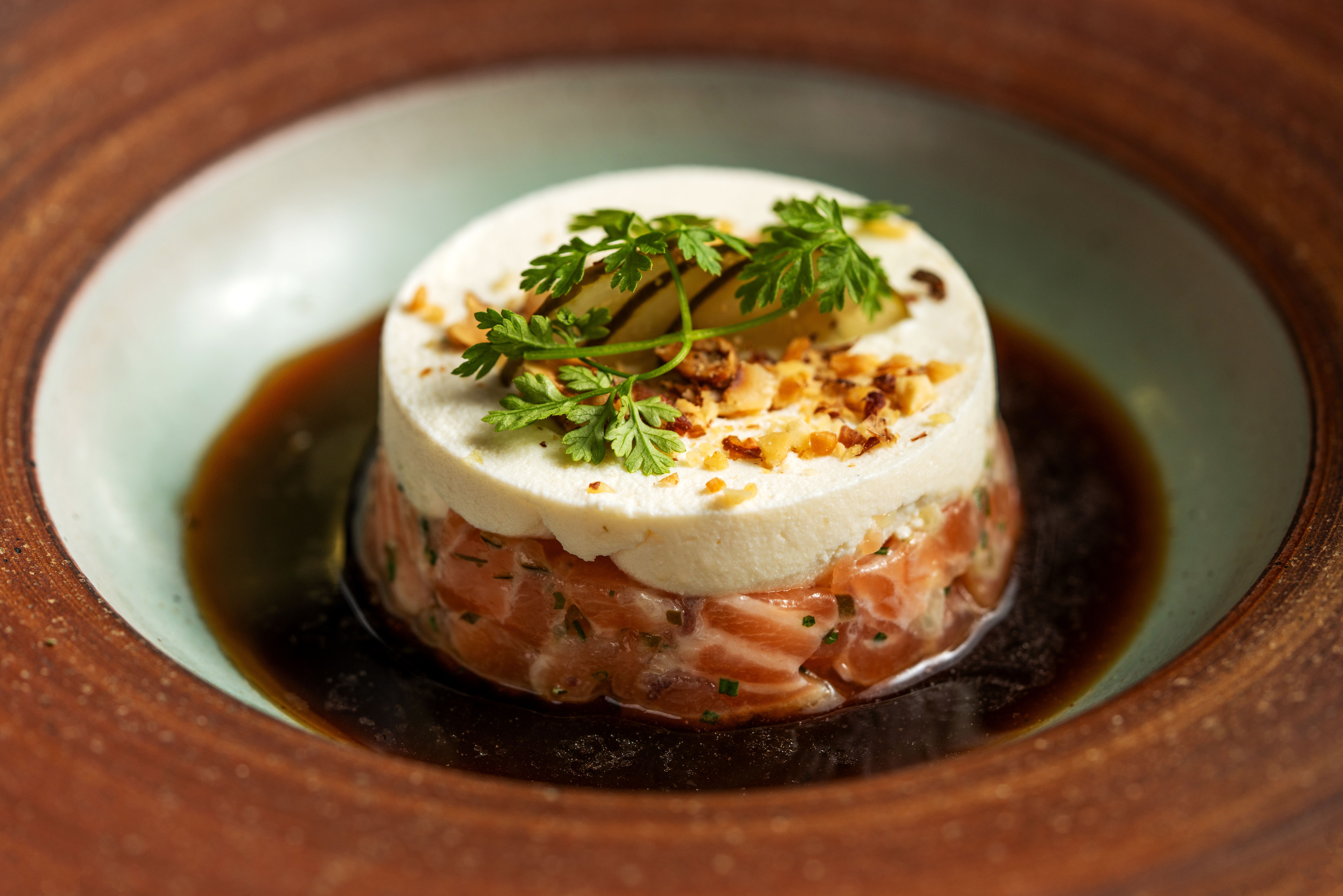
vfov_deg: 15.2
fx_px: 3357
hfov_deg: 22.6
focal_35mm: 90
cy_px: 448
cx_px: 672
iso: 200
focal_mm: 90
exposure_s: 1/200
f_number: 4
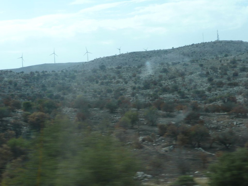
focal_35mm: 62
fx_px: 444
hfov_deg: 31.2
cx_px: 124
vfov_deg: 23.7
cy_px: 93
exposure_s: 1/100
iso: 100
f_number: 4.5
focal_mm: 10.2
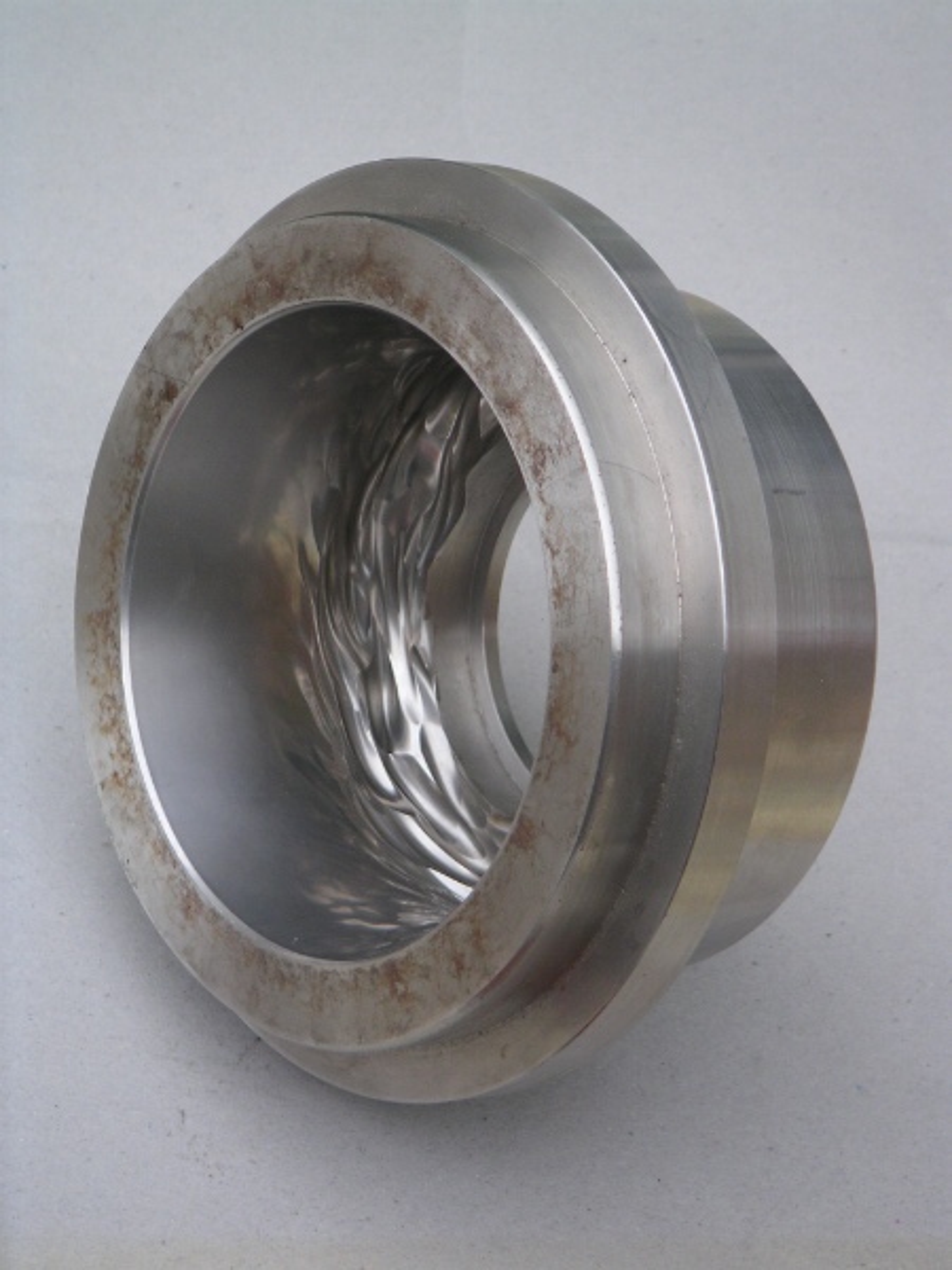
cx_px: 476
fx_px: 4070
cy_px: 635
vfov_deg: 17.7
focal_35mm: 111
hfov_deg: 13.3
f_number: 3.6
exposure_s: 1/111
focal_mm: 17.1
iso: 64
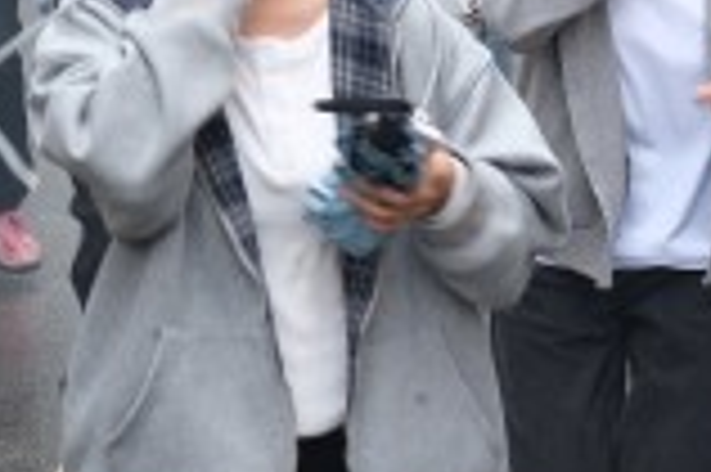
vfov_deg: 3.3
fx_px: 8286
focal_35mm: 420
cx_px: 410
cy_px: -285
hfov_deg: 4.9
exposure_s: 1/125
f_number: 5.6
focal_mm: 55
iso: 400
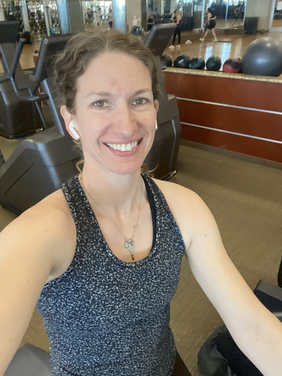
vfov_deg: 60.0
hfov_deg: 46.8
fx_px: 326
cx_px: 141
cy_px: 188
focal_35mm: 30
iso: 250
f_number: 2.2
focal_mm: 2.71
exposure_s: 1/60
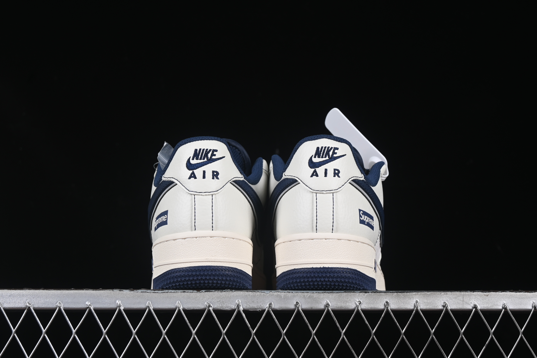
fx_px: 1119
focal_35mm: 75
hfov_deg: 27.0
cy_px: 179
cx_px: 268
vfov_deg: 18.2
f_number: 8
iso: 160
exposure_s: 1/80
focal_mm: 50
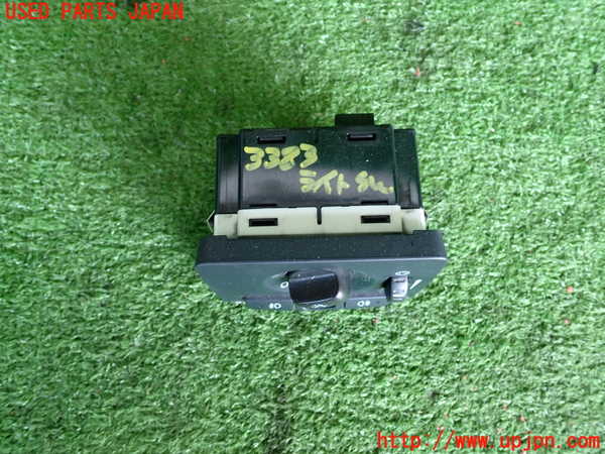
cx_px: 302
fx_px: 559
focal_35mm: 32
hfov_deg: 56.8
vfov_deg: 44.2
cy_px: 227
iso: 200
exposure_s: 1/30
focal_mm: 5.79
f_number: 2.4
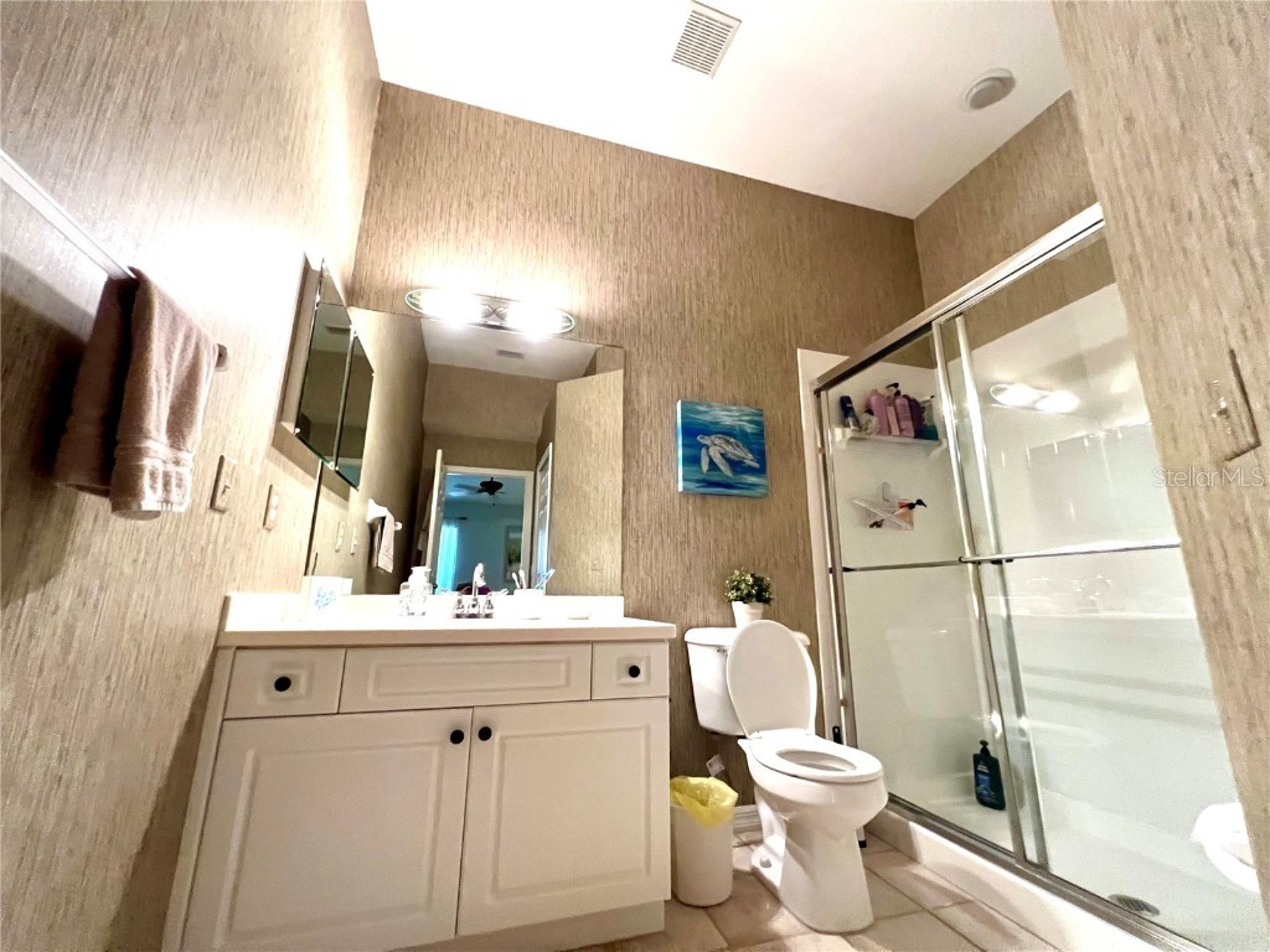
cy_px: 476
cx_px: 635
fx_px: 477
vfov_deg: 89.9
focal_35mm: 13
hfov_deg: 106.2
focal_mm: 1.57
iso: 640
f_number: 1.8
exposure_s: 1/60
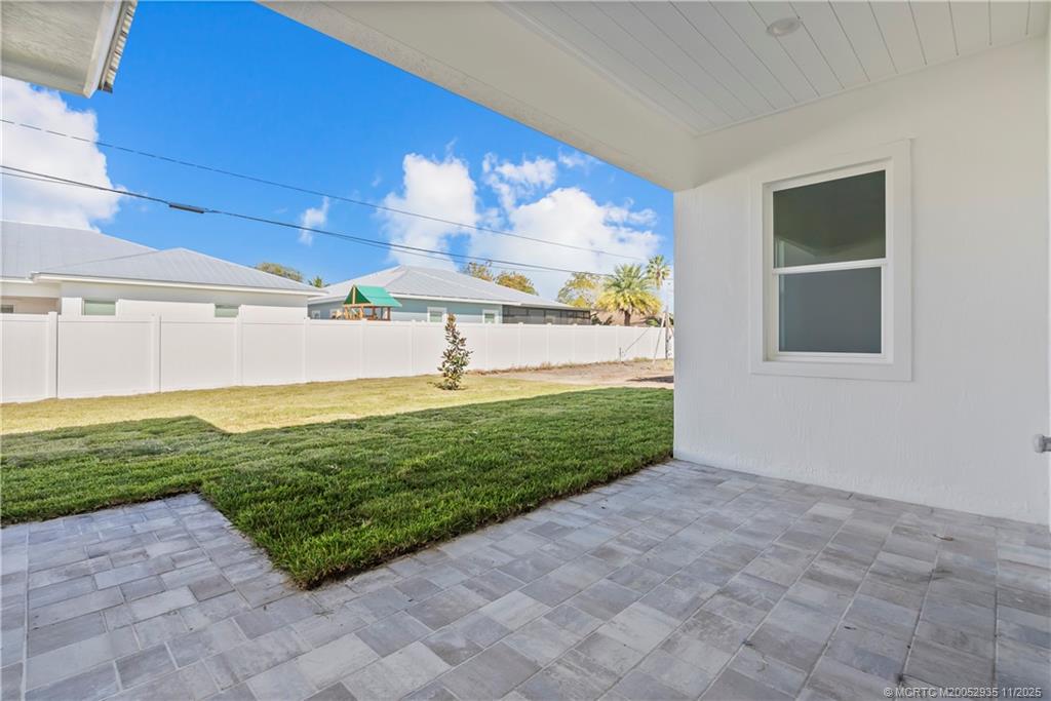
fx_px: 467
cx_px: 526
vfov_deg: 73.8
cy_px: 350
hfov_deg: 96.7
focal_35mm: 16
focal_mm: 16
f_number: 8
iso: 1600
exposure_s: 1/250
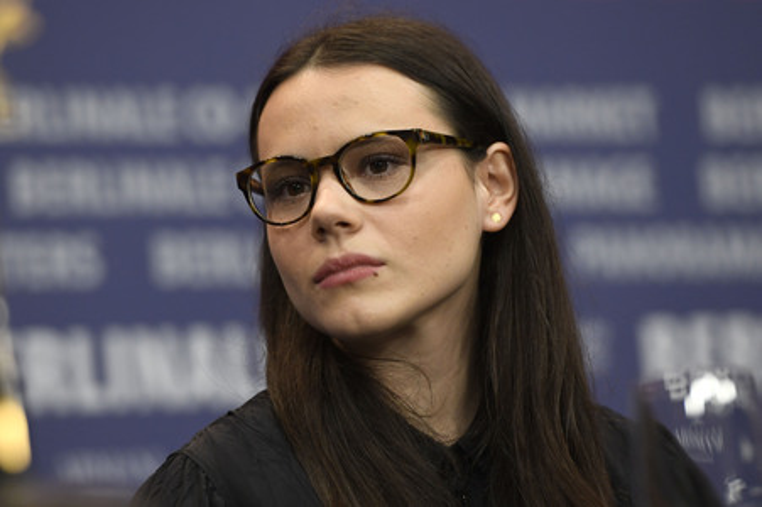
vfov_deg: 6.9
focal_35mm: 200
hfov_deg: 10.3
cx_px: 381
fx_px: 4230
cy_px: 254
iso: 1250
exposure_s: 1/400
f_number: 4
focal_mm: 200
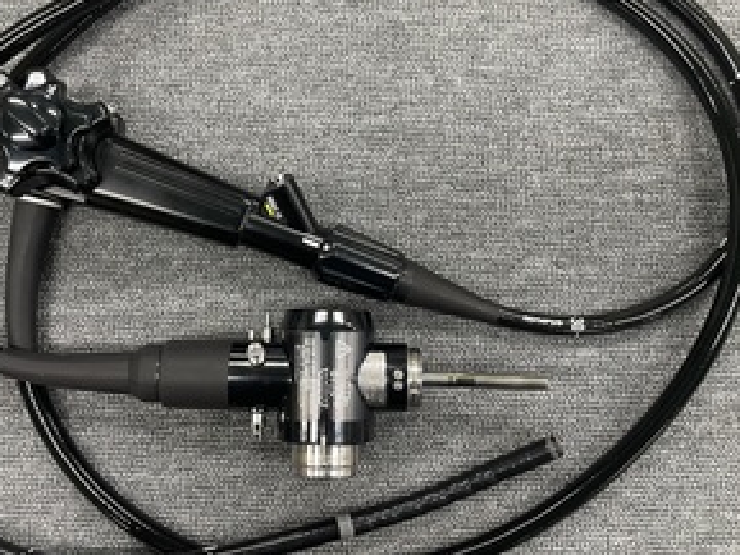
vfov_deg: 39.6
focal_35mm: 36
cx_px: 341
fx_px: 770
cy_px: 246
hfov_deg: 51.3
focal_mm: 4.2
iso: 160
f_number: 1.6
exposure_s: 1/60
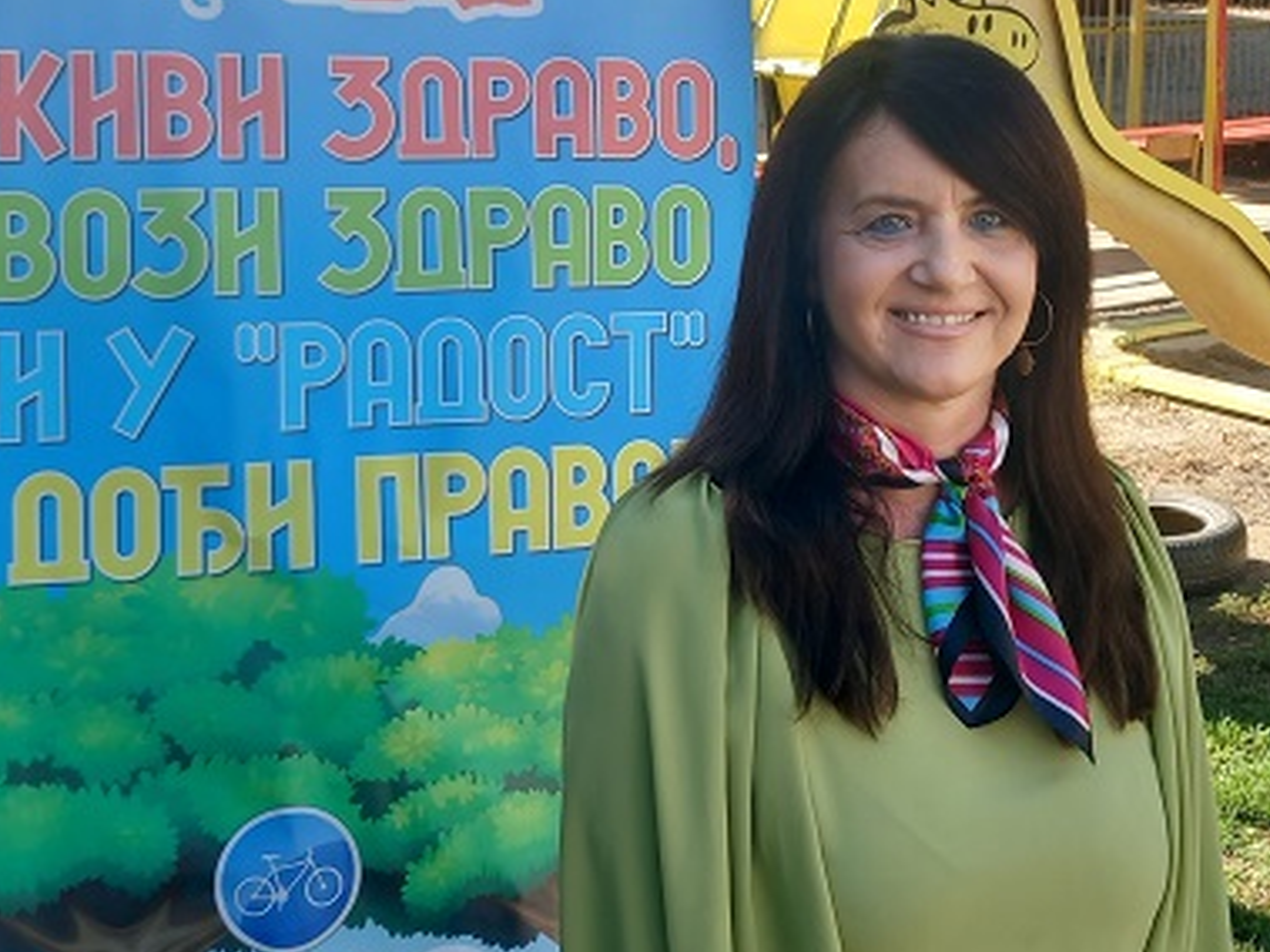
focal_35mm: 57
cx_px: 731
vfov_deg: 25.3
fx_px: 2091
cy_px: 215
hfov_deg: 33.7
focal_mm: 4
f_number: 1.8
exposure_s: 1/60
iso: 20
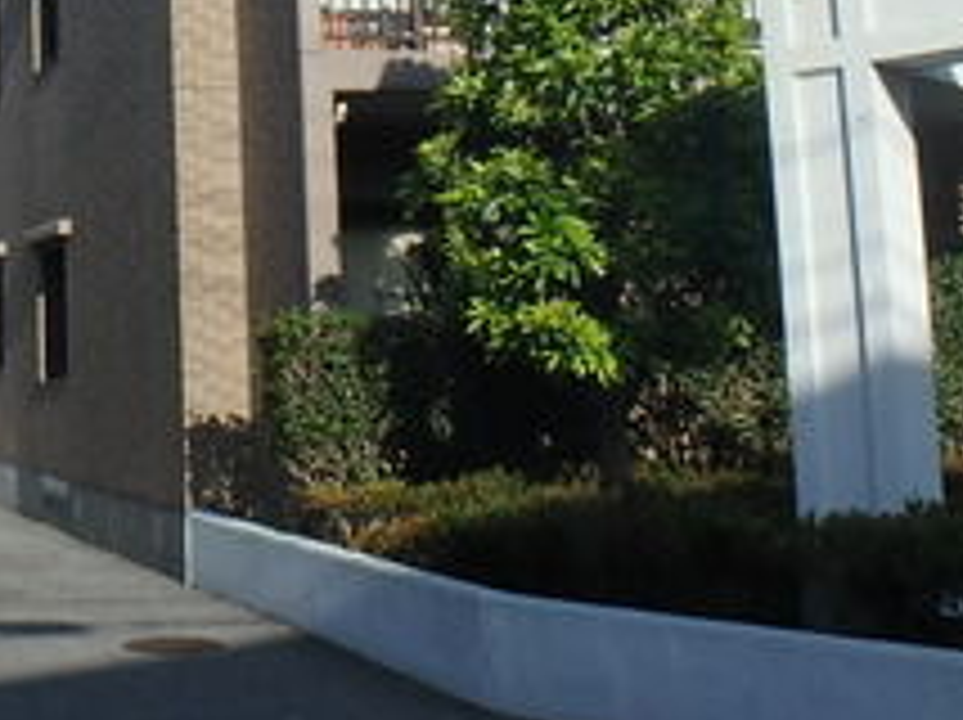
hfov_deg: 30.8
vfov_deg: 24.4
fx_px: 1640
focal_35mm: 59
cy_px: 162
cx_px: 40
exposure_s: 1/400
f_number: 6
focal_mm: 3.7
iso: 125
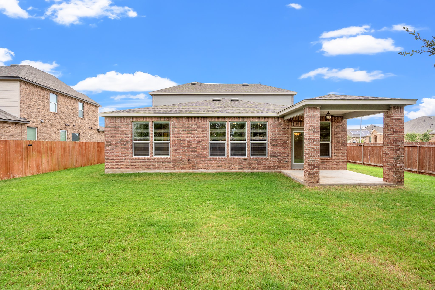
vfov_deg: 73.7
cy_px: 145
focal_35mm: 16
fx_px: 193
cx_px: 218
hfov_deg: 96.7
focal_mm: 16
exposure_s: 1/80
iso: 320
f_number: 9
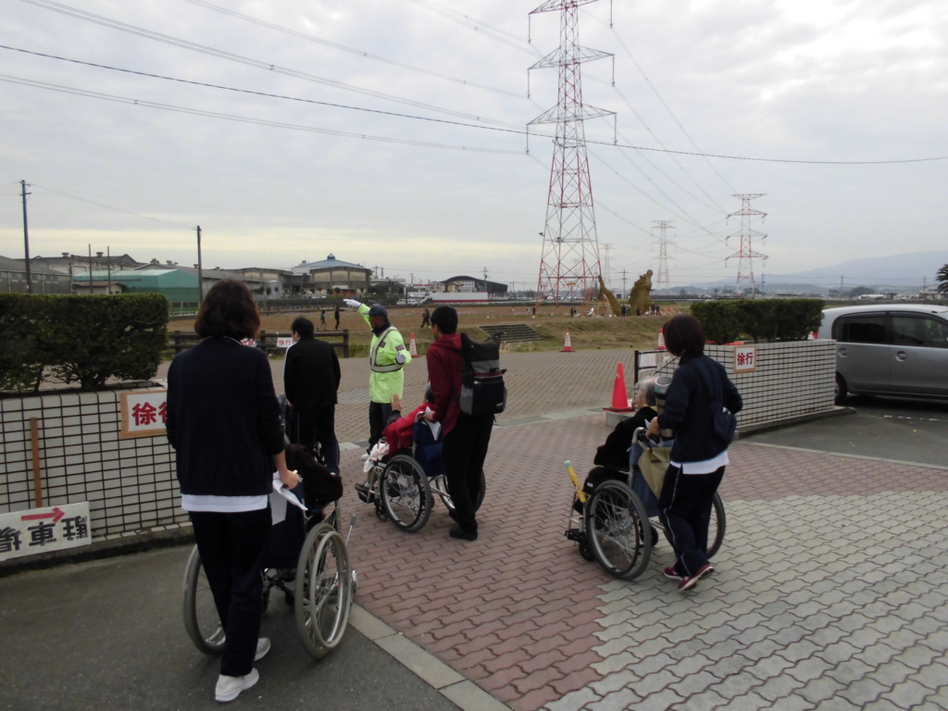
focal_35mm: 26
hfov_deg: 67.3
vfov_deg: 53.1
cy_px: 356
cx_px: 474
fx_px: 712
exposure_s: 1/400
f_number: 3.5
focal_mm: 4.6
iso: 100
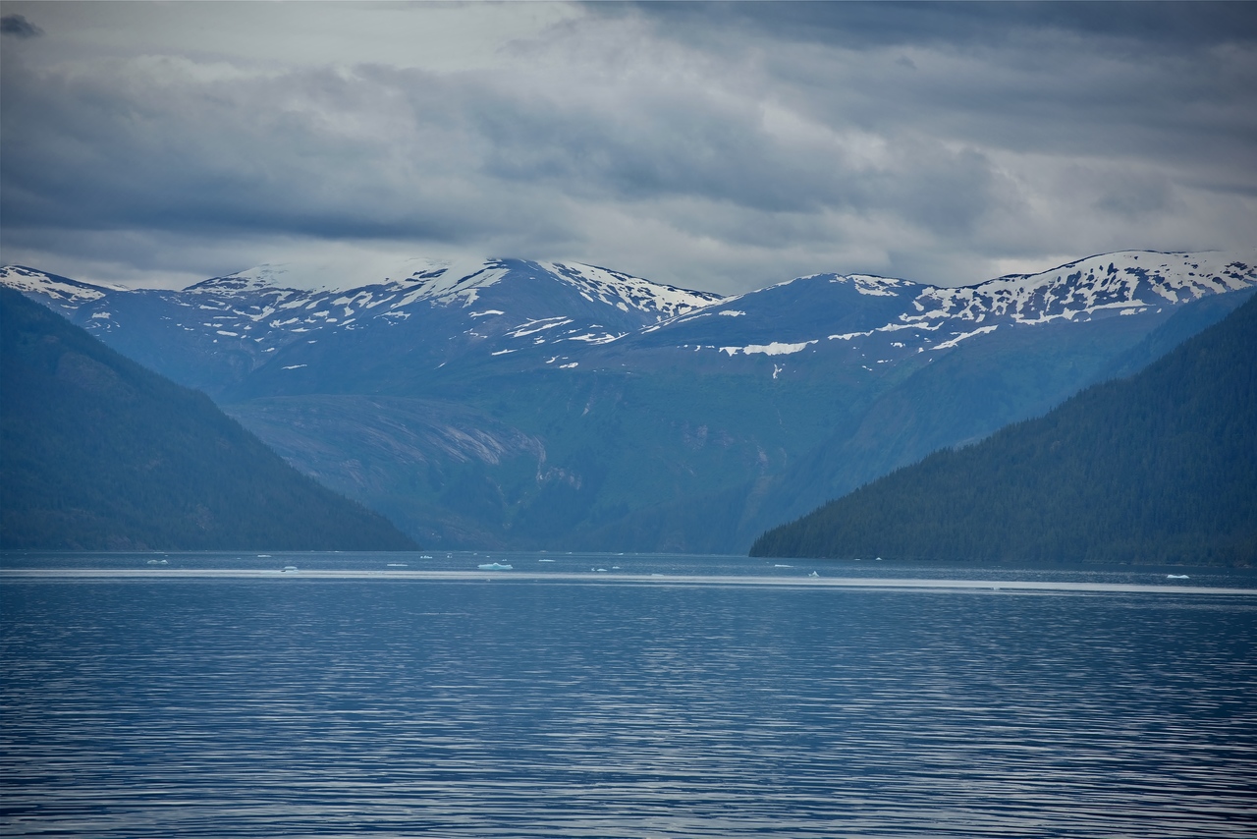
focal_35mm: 165
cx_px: 628
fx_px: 5762
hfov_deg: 12.4
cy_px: 420
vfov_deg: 8.3
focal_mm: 165
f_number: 7.1
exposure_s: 1/400
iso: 100
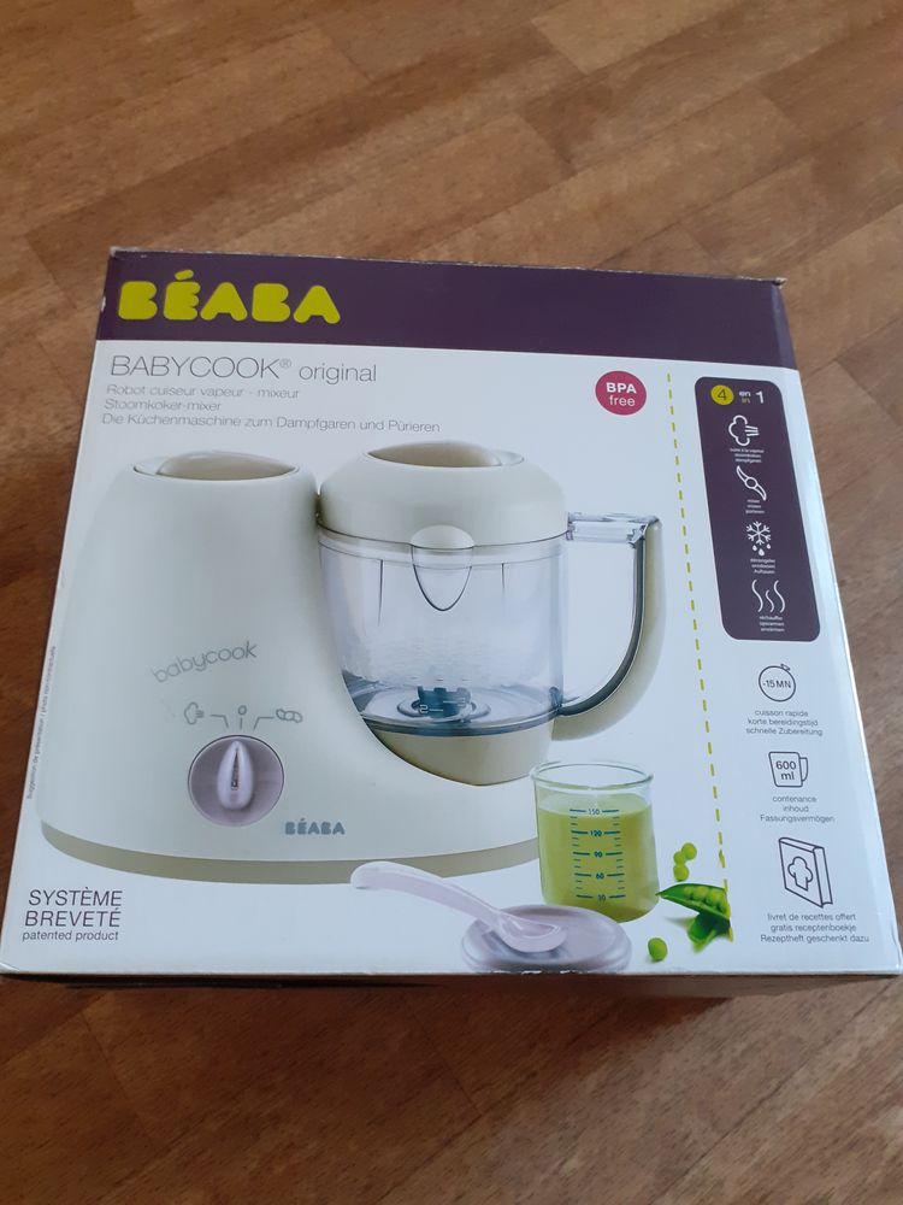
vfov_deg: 65.3
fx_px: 939
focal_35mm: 27
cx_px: 452
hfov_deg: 51.4
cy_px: 602
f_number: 1.9
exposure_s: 1/50
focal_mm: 3.6
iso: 250
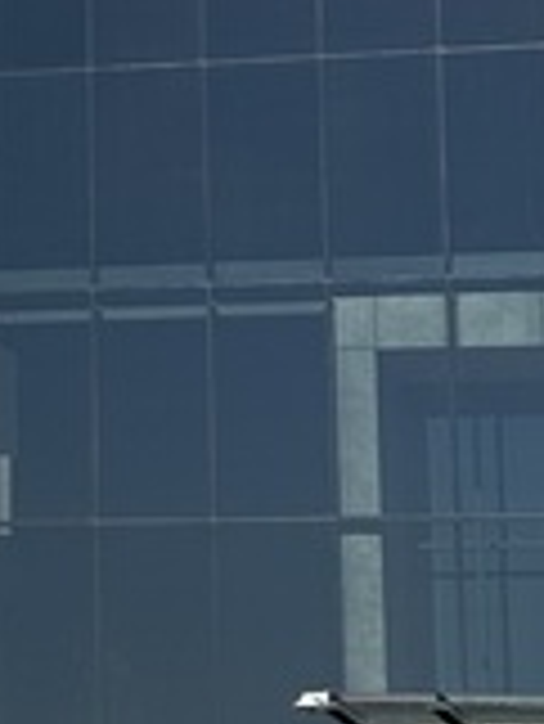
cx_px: -445
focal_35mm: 191
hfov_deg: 7.5
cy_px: 54
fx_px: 3997
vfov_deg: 10.3
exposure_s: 1/5376
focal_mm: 6.76
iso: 64
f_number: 1.78
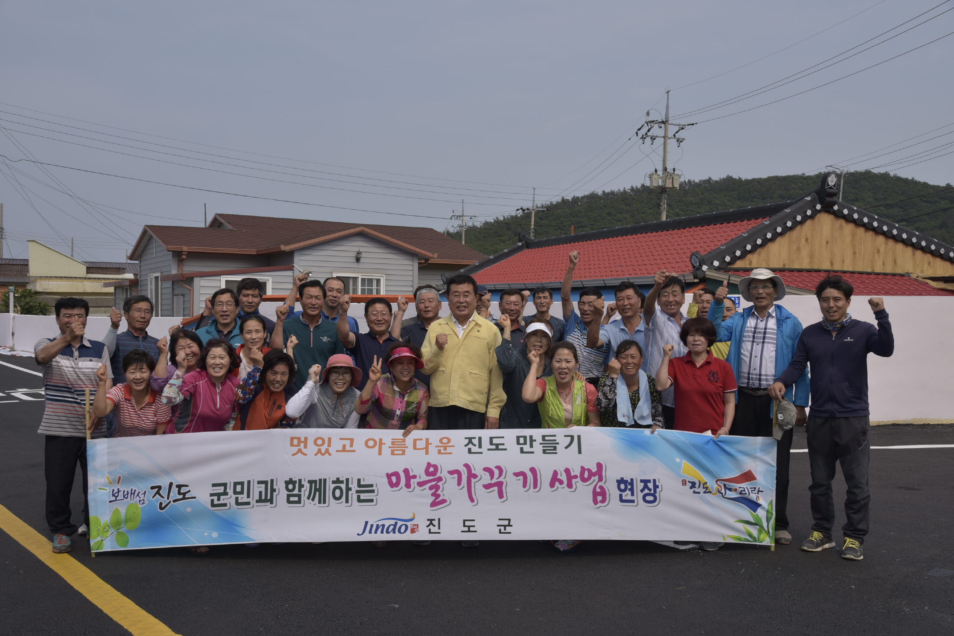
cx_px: 477
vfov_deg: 41.1
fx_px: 848
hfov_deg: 58.7
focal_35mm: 32
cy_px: 318
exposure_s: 1/250
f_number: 11
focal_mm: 32
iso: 100
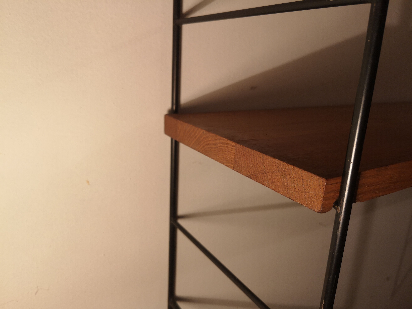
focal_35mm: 27
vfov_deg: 51.4
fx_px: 321
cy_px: 154
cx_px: 206
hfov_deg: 65.3
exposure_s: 1/100
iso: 80
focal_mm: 3.95
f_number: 1.8
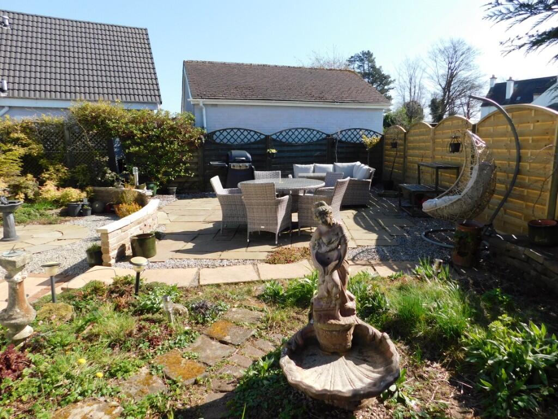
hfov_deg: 73.9
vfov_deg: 58.9
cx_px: 279
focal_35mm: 23
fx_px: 371
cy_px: 210
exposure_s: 1/800
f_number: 3
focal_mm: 4
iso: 125
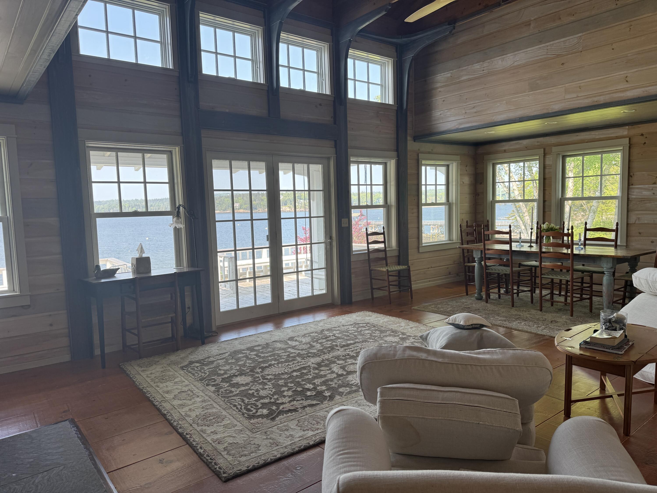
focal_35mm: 24
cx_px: 328
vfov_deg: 56.8
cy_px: 246
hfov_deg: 71.6
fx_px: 456
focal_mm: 6.76
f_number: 1.78
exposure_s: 1/188
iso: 64
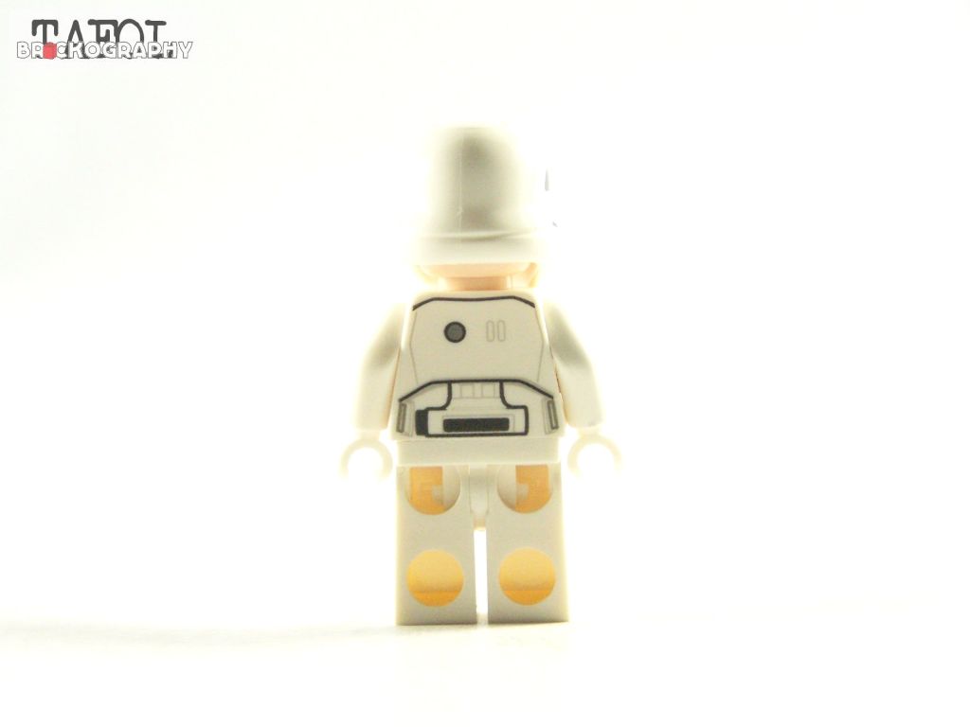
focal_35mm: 105
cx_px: 485
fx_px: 2942
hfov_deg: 18.7
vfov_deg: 14.1
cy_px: 364
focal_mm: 17.5
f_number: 3.2
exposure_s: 1/60
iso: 400
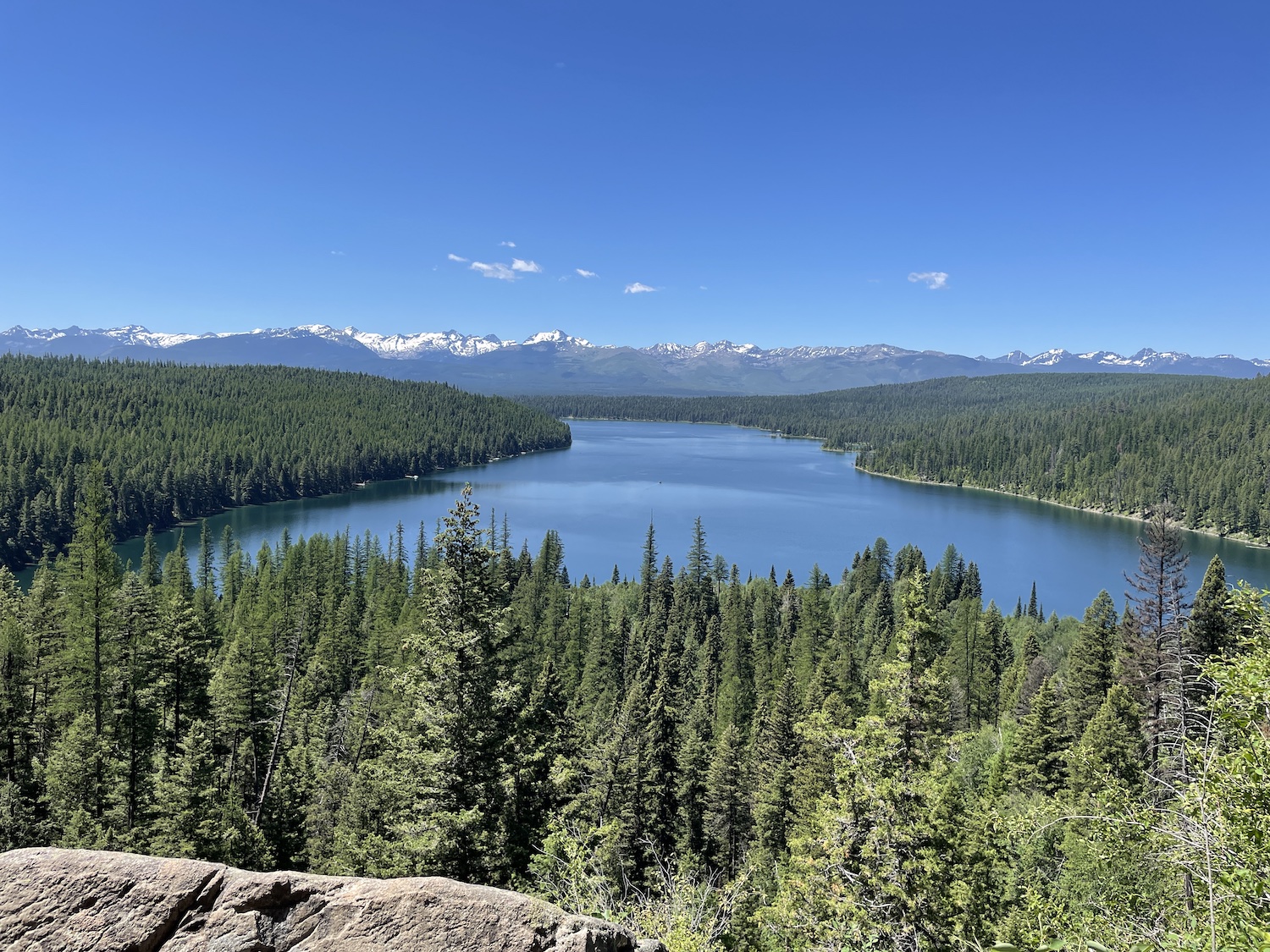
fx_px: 954
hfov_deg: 67.3
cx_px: 635
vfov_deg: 53.1
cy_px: 476
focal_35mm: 26
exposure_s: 1/2506
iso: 32
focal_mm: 4.2
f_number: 1.6
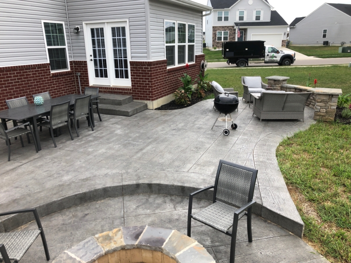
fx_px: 284
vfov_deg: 49.7
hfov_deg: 63.4
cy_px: 132
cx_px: 176
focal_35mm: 28
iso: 20
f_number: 1.8
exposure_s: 1/475
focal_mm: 3.99
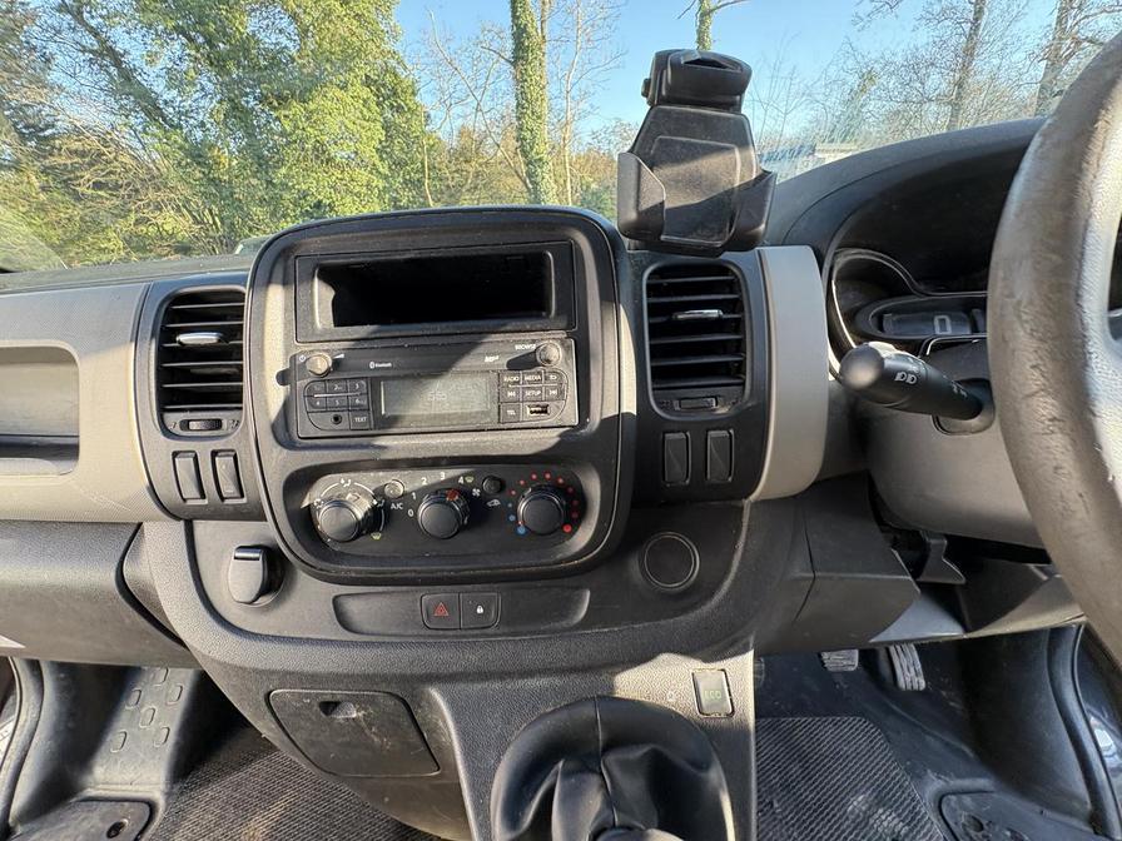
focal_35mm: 14
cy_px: 420
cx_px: 561
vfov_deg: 85.7
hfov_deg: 102.1
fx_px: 454
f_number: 2.2
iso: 125
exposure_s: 1/99
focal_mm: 2.22
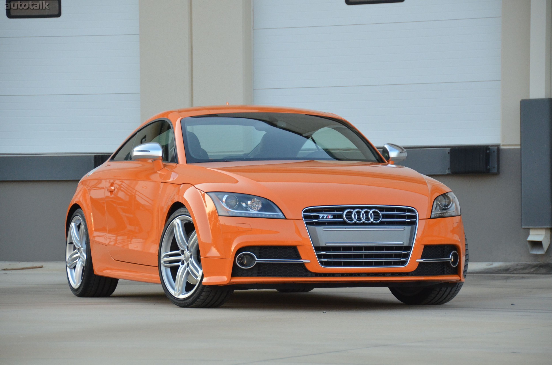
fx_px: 2410
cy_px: 182
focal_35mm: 158
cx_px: 276
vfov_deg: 8.7
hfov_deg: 13.1
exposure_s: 1/500
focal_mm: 105
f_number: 5.3
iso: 1600
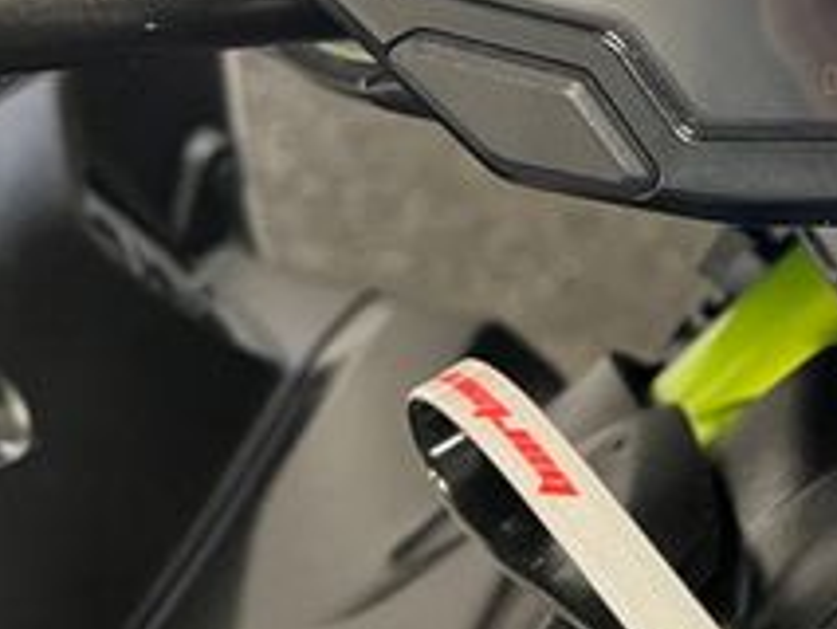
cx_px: 1026
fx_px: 1887
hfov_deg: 22.8
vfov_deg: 18.1
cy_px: -94
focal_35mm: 78
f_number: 1.6
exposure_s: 1/50
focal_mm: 5.1
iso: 500
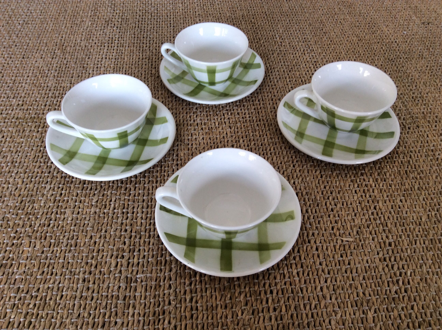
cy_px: 165
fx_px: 408
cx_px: 221
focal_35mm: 32
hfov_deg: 56.9
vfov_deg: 44.1
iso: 32
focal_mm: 3.3
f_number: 2.4
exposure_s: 1/25
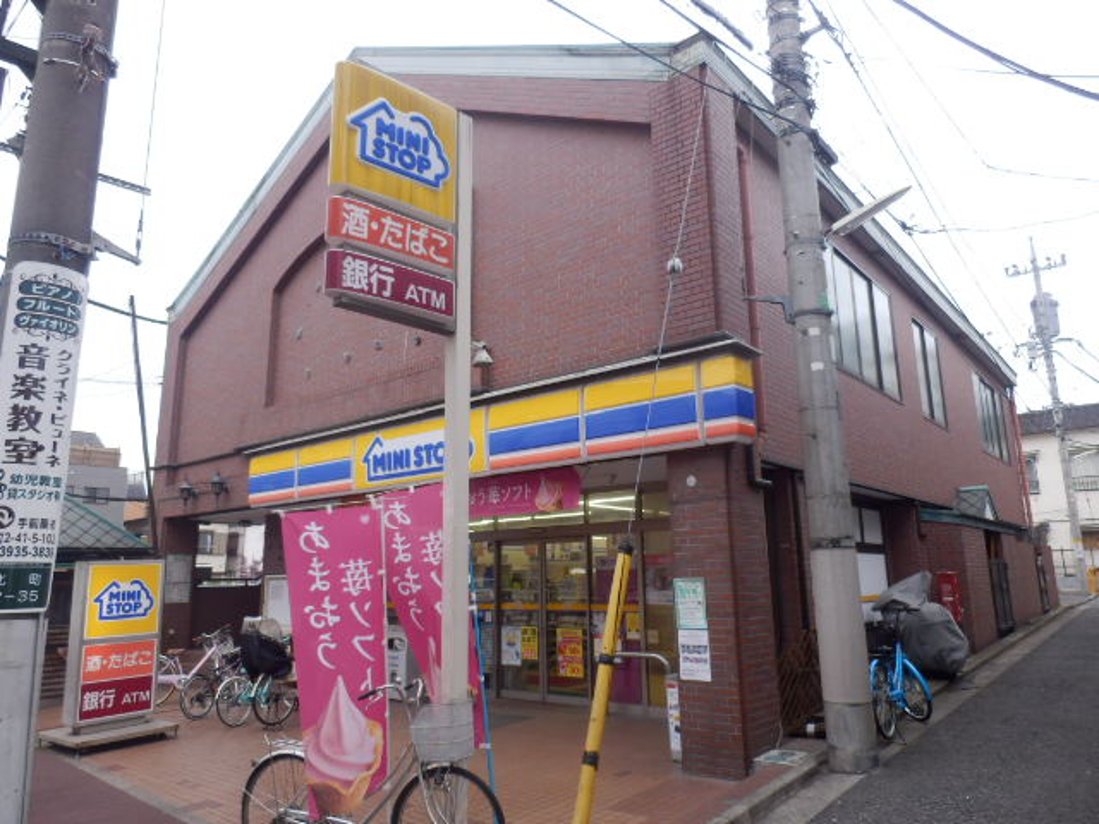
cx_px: 550
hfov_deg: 71.6
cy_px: 412
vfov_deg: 56.8
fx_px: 762
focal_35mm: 24
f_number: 3
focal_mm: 4.2
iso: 80
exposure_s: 1/80
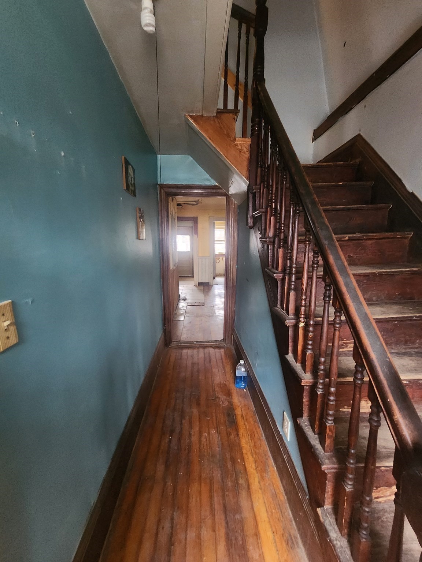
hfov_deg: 89.9
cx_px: 211
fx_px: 211
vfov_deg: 106.2
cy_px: 281
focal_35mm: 13
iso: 800
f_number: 2.2
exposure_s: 1/24
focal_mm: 2.2
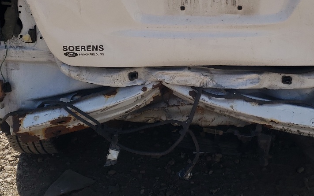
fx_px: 531
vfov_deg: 20.8
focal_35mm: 62
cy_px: 44
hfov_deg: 32.7
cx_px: 208
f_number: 1.5
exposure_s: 1/3333
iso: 50
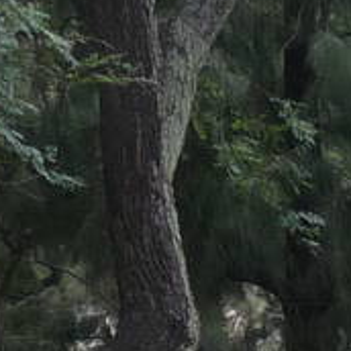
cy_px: 1126
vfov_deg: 6.4
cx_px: 1506
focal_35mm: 246
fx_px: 2822
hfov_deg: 5.8
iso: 100
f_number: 3.4
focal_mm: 5
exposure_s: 1/80
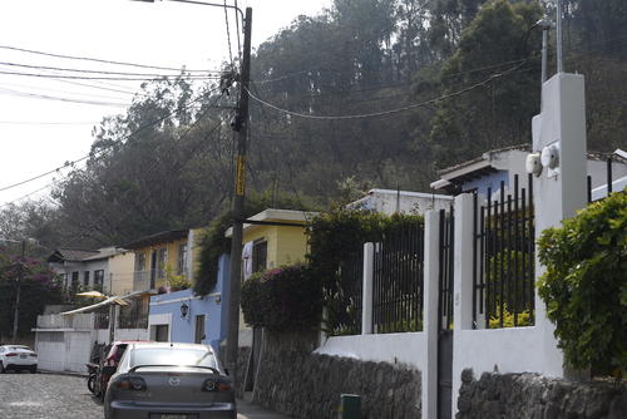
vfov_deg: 27.0
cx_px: 314
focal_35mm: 50
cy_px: 210
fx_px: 871
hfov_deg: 39.6
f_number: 6.3
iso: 50
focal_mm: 50
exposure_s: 1/320
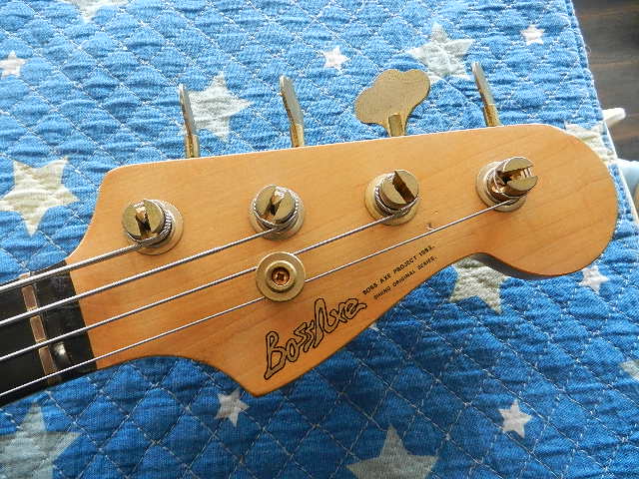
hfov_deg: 69.4
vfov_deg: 54.9
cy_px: 240
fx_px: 461
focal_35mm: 25
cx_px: 320
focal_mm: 4.5
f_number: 3.5
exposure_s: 1/250
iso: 640
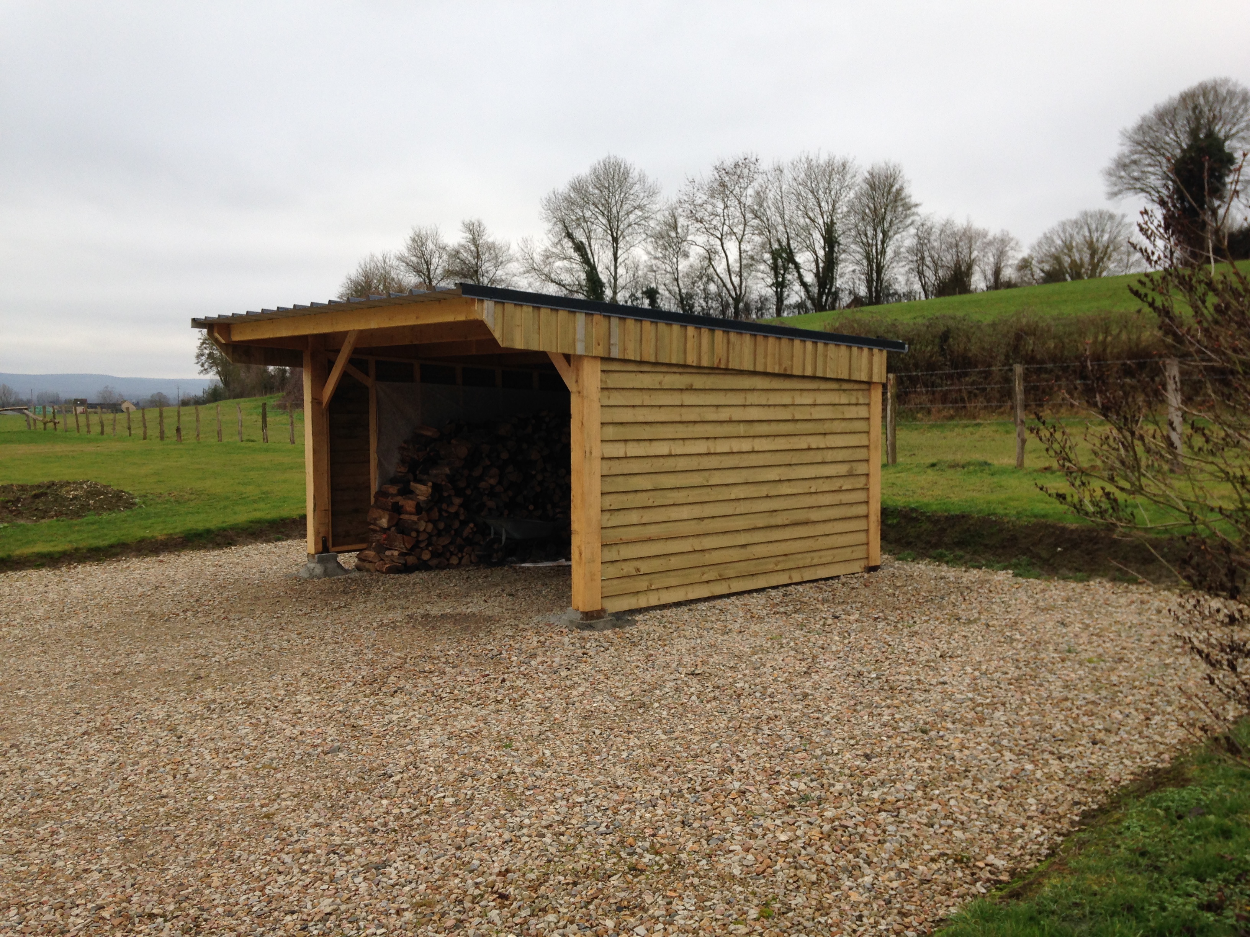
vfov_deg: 42.9
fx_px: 1192
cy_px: 468
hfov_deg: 55.4
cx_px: 625
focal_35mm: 33
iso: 50
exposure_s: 1/246
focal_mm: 4.12
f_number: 2.4
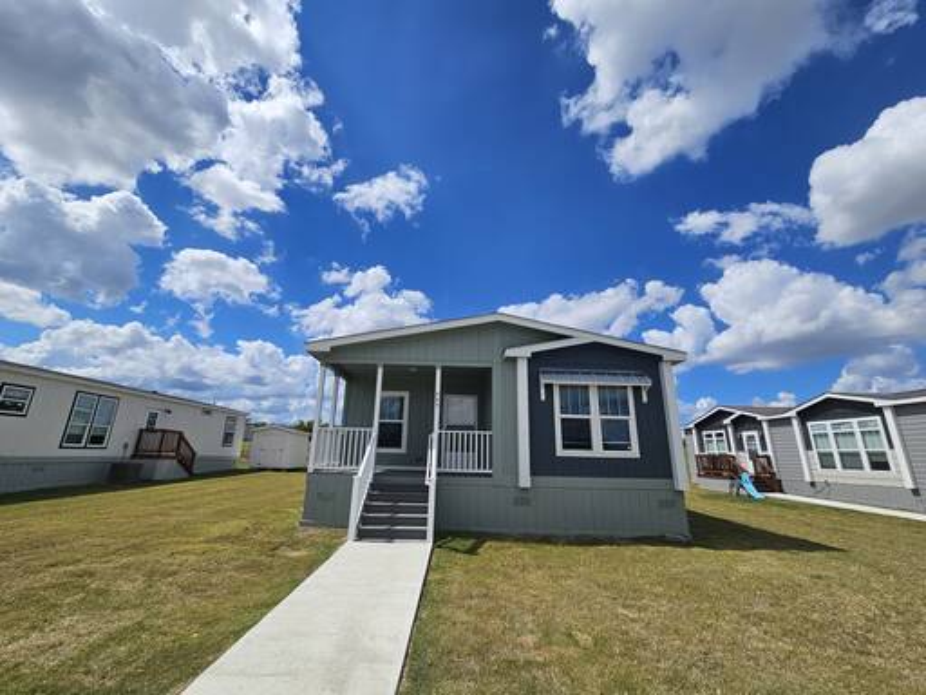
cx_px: 463
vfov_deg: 89.9
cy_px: 348
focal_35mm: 13
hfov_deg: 106.2
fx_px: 348
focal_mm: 2.2
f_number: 2.2
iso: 50
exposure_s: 1/5285
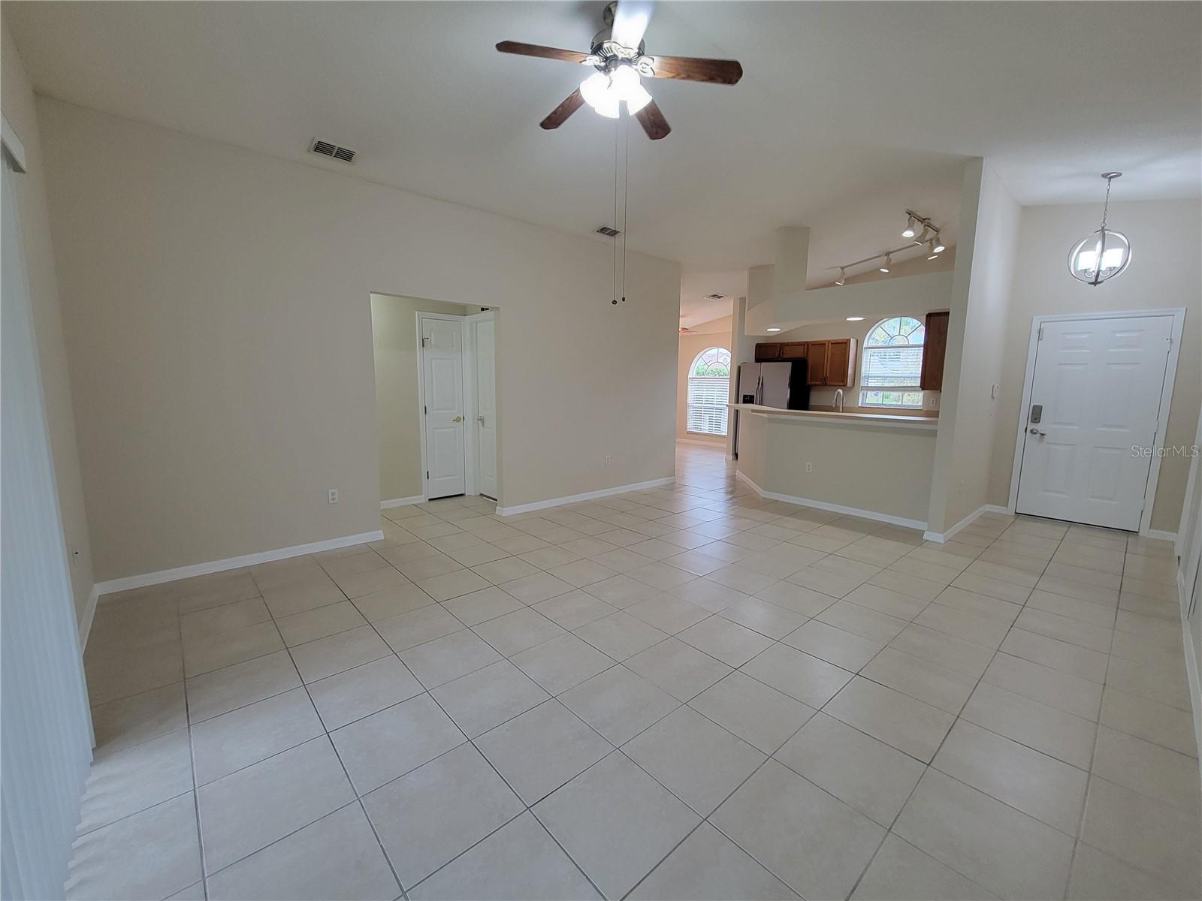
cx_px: 601
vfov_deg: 89.9
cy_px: 450
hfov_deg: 106.2
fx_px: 451
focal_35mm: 13
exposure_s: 1/60
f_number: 2.2
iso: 250
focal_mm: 2.2
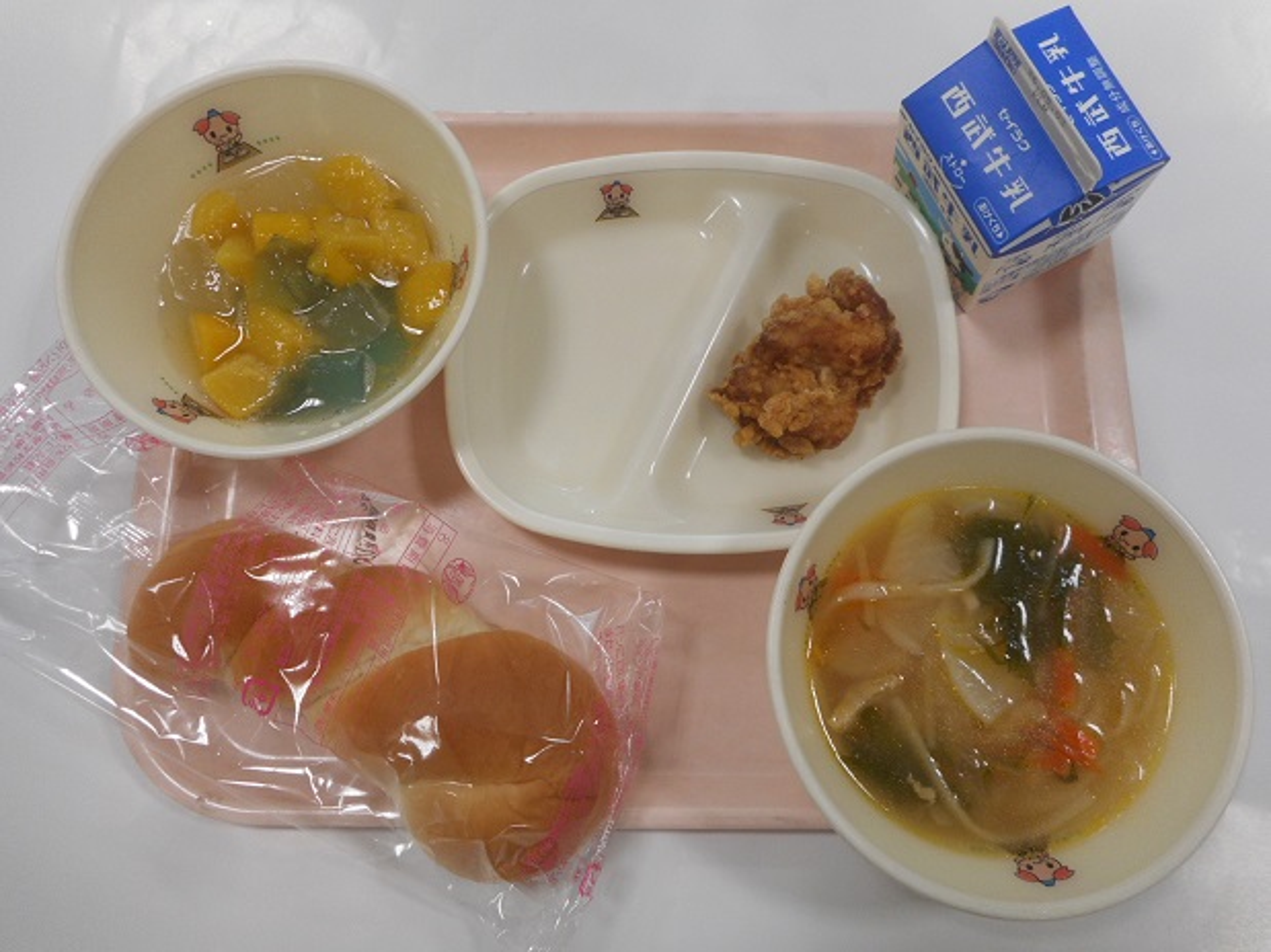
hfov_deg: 69.4
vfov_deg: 54.9
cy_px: 476
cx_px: 636
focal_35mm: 25
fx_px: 918
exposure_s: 1/30
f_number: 3.7
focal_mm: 4.5
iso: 140
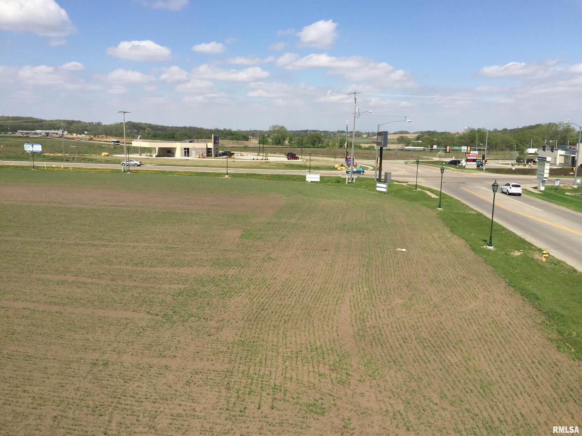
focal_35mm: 29
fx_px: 488
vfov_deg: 48.2
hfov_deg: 61.7
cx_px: 291
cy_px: 218
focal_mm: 4.15
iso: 32
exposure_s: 1/3049
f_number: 2.2
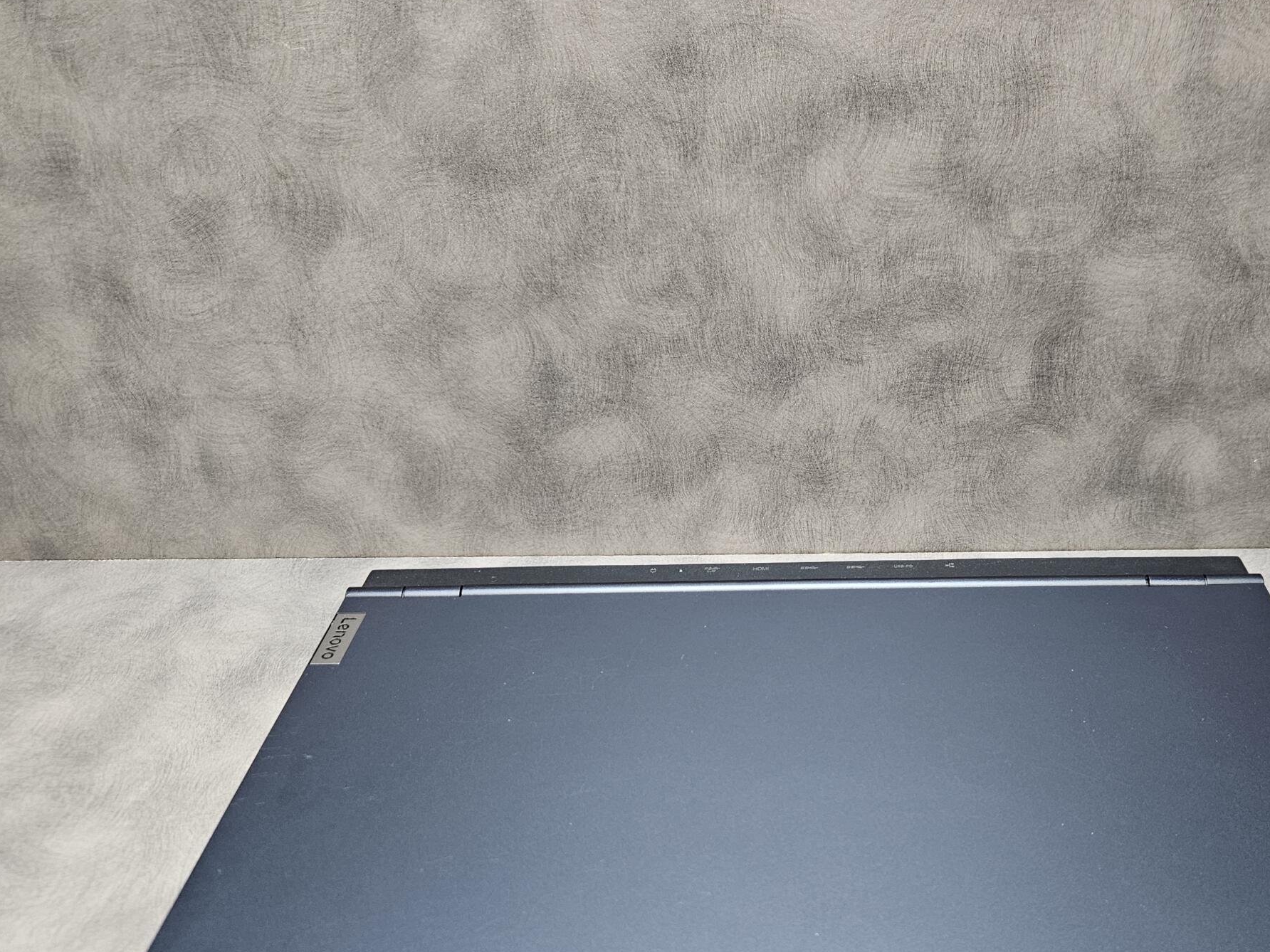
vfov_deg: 42.7
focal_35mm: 33
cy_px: 583
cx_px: 828
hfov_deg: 54.4
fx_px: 1211
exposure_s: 1/100
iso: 250
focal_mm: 5.4
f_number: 1.8
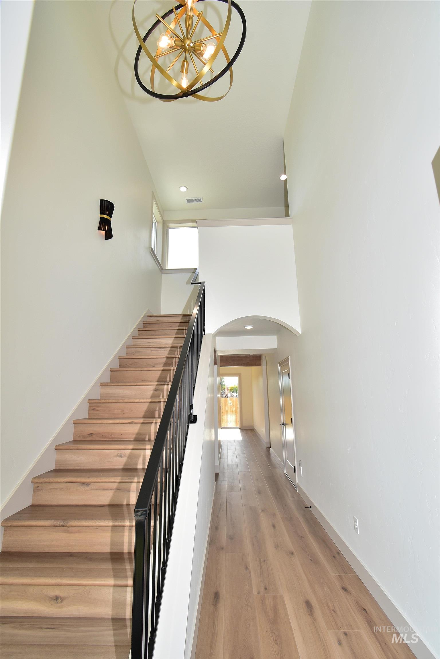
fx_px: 275
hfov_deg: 77.3
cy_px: 330
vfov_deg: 100.4
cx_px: 220
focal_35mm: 15
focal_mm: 10
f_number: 6.3
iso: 200
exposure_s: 1/160
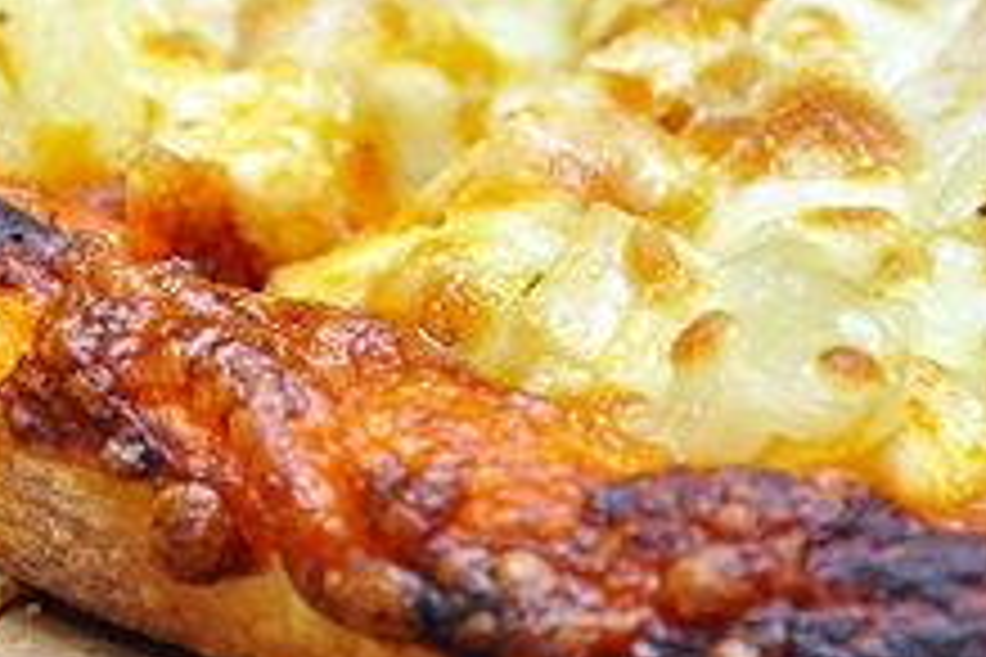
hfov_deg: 4.4
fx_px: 12775
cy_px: 320
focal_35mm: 466
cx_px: 243
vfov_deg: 2.9
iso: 1000
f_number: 5.6
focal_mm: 105
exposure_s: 1/80
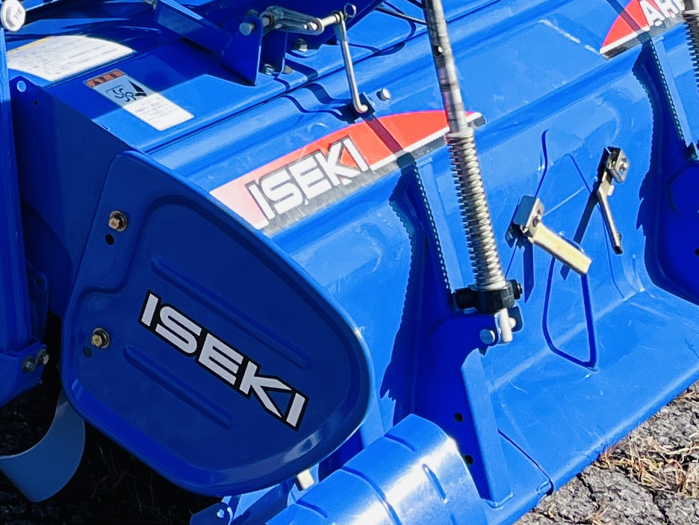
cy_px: -302
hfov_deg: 16.8
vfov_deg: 12.5
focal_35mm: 112
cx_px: -131
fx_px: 2262
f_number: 1.6
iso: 50
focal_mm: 5.1
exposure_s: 1/1672
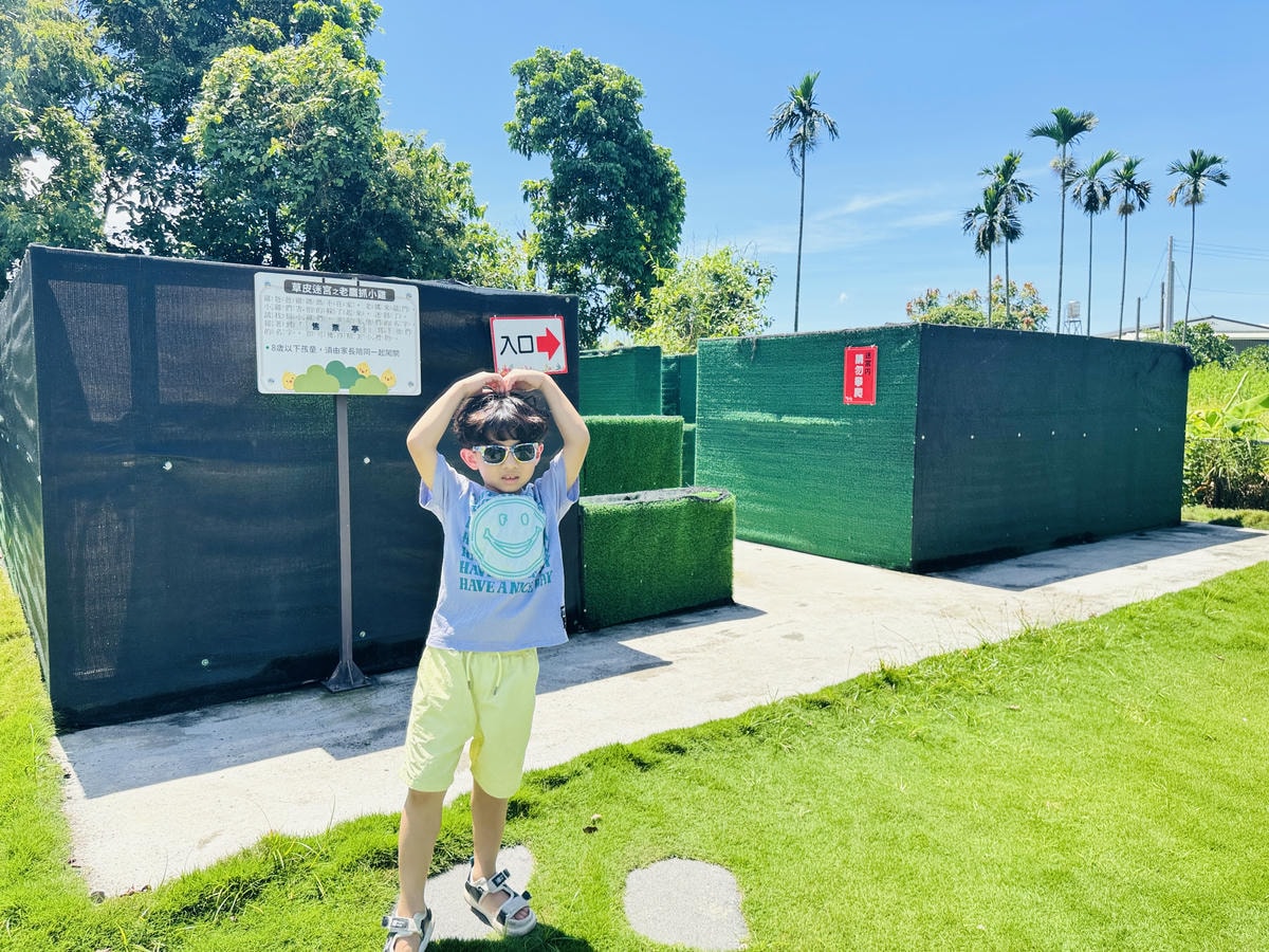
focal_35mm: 24
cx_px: 634
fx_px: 880
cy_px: 476
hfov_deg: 71.6
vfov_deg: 56.8
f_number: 1.78
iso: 80
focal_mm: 6.76
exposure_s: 1/1488
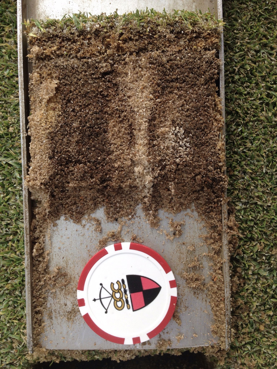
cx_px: 138
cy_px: 184
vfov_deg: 55.4
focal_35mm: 33
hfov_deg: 42.9
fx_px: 352
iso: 50
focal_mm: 4.12
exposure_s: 1/467
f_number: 2.4
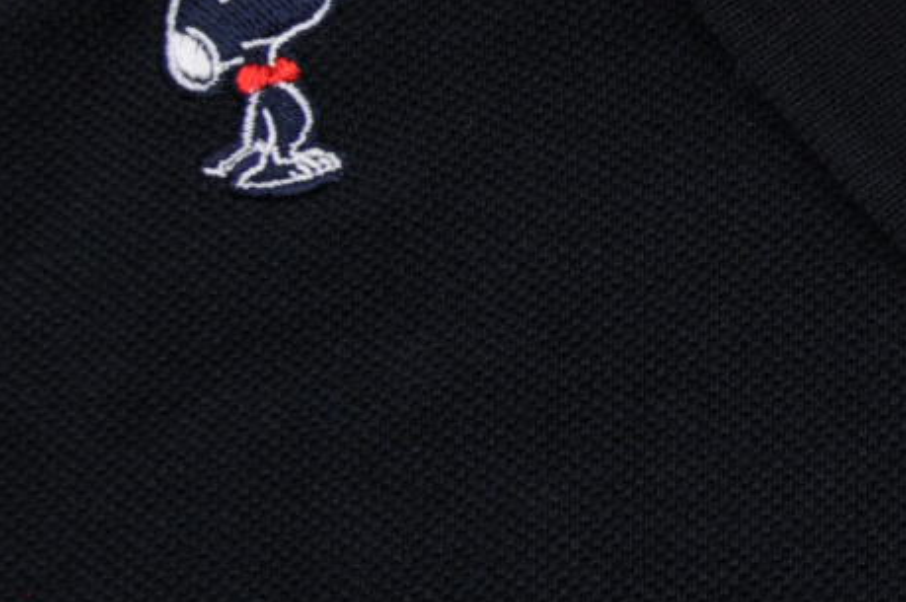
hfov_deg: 14.1
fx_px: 3168
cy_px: 389
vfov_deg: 10.8
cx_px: 1717
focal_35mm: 126
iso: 400
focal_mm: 18
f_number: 4.5
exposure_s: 1/200
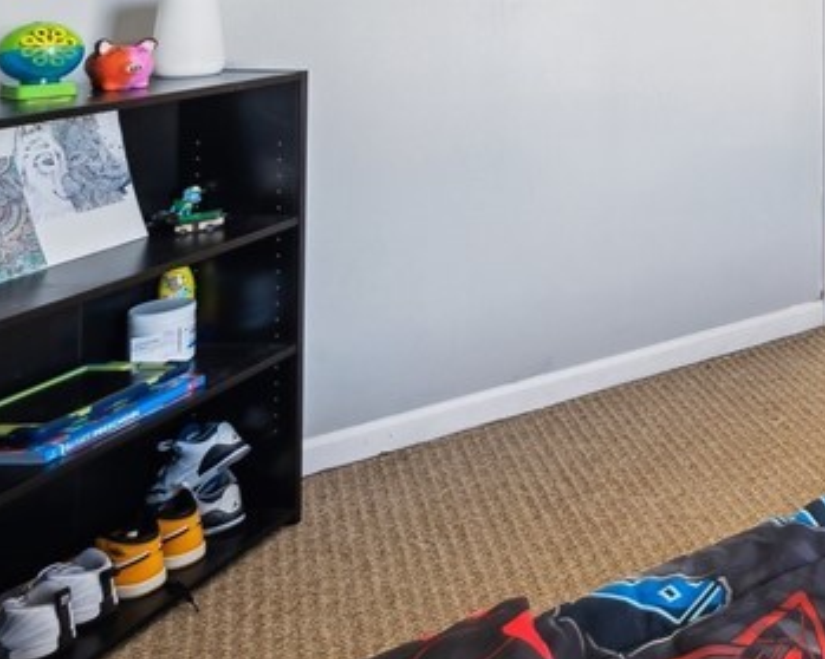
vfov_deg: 34.2
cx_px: 1106
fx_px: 928
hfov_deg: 33.2
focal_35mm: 38
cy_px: -56
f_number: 9
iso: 125
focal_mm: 13
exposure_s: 1/5
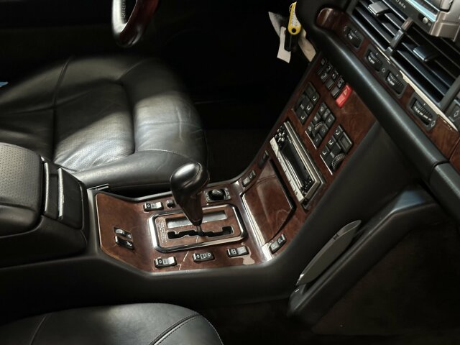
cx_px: 230
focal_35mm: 48
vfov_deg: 30.3
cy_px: 172
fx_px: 638
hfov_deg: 39.7
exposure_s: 1/20
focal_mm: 6.86
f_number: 1.78
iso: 800
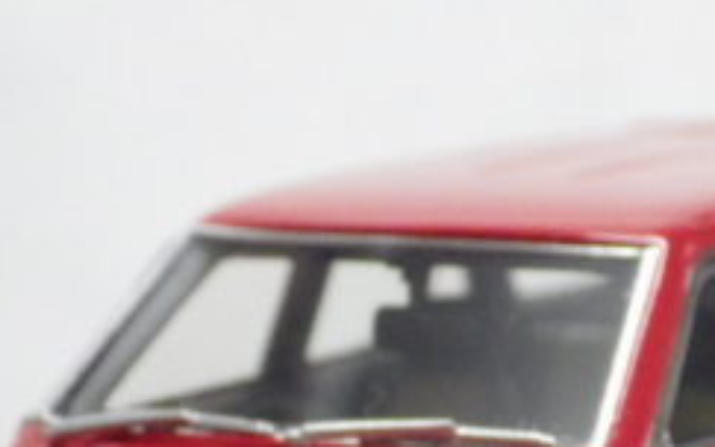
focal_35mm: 287
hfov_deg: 7.3
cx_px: 391
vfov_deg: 4.6
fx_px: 5594
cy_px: 485
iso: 800
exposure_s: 1/60
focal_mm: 18.4
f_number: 4.6
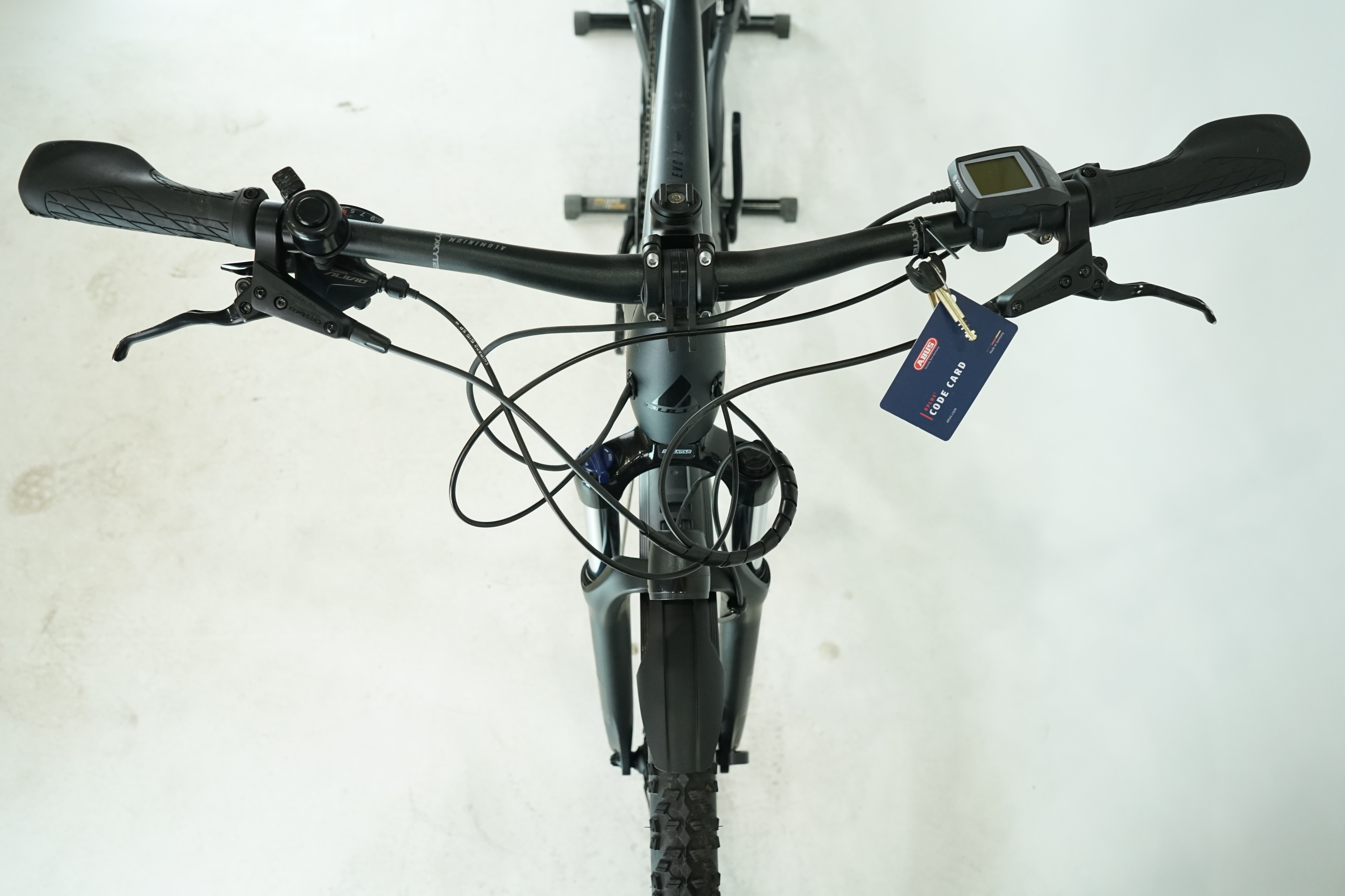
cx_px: 672
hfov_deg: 65.5
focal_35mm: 28
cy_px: 448
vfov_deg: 46.4
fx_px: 1046
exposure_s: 1/200
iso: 1600
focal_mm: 28
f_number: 5.6
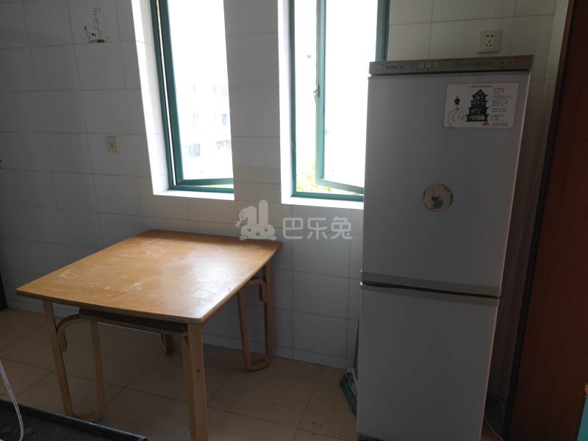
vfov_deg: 37.7
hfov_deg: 49.0
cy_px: 220
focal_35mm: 38
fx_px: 645
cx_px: 294
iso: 50
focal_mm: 7.59
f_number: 1.95
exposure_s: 1/100
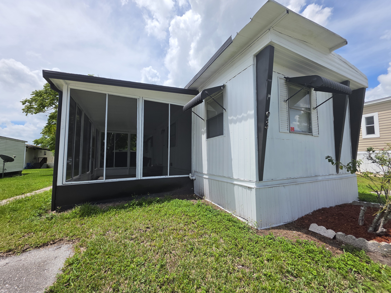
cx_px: 196
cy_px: 146
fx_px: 147
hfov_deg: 106.2
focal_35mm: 13
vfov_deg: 89.9
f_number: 1.9
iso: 40
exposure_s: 1/2607
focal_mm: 2.2
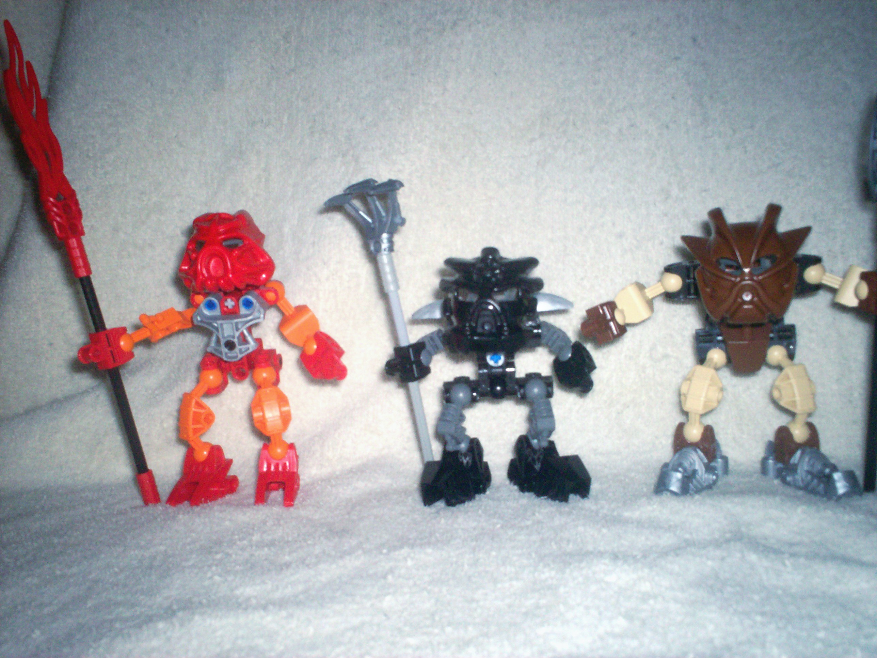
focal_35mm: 36
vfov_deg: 39.7
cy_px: 329
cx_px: 438
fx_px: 912
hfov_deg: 51.4
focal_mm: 6
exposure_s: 1/60
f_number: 4.5
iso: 140
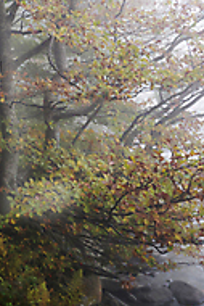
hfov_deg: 11.7
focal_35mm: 116
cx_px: -6
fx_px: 984
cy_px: 3
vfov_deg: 17.2
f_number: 2.8
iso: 200
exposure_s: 1/125
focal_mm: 55
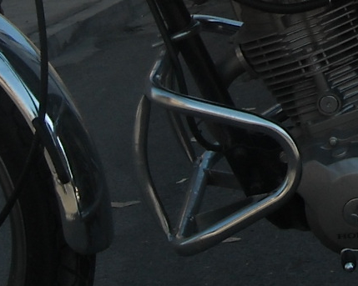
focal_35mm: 163
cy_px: -300
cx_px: 476
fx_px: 1727
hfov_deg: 11.5
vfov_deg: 8.9
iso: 64
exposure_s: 1/569
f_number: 2.8
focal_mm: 5.7
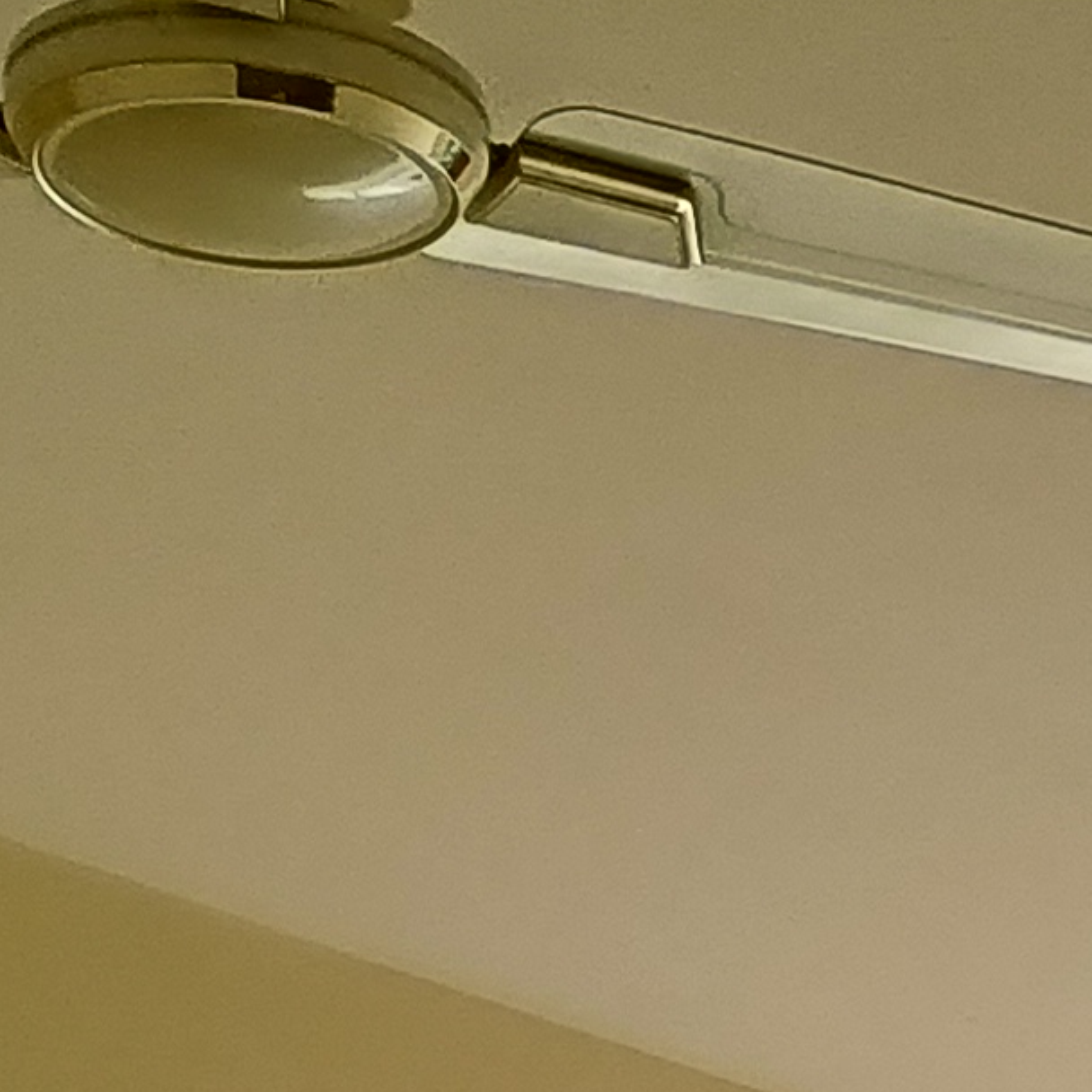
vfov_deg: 8.9
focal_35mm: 168
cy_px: 2980
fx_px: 5996
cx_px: 1868
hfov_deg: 9.9
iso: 100
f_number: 1.7
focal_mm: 4.7
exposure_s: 1/199
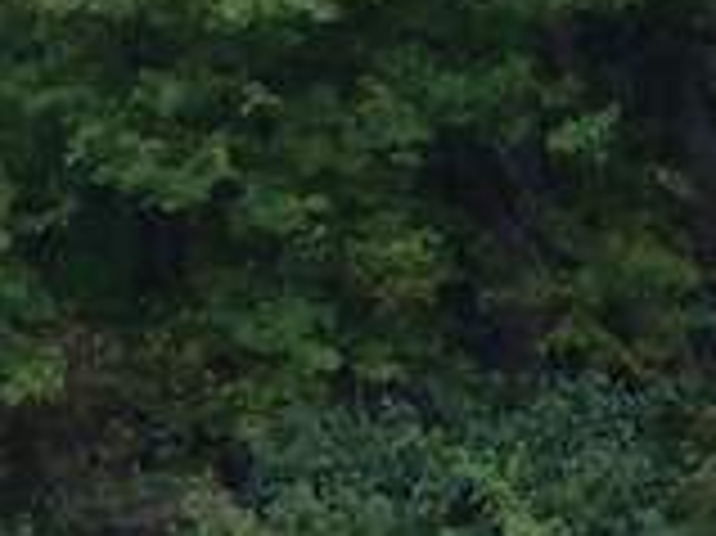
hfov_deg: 3.8
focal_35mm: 527
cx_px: 187
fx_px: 10892
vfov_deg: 2.8
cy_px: 586
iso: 160
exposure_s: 1/500
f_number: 2.8
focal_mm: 28.3
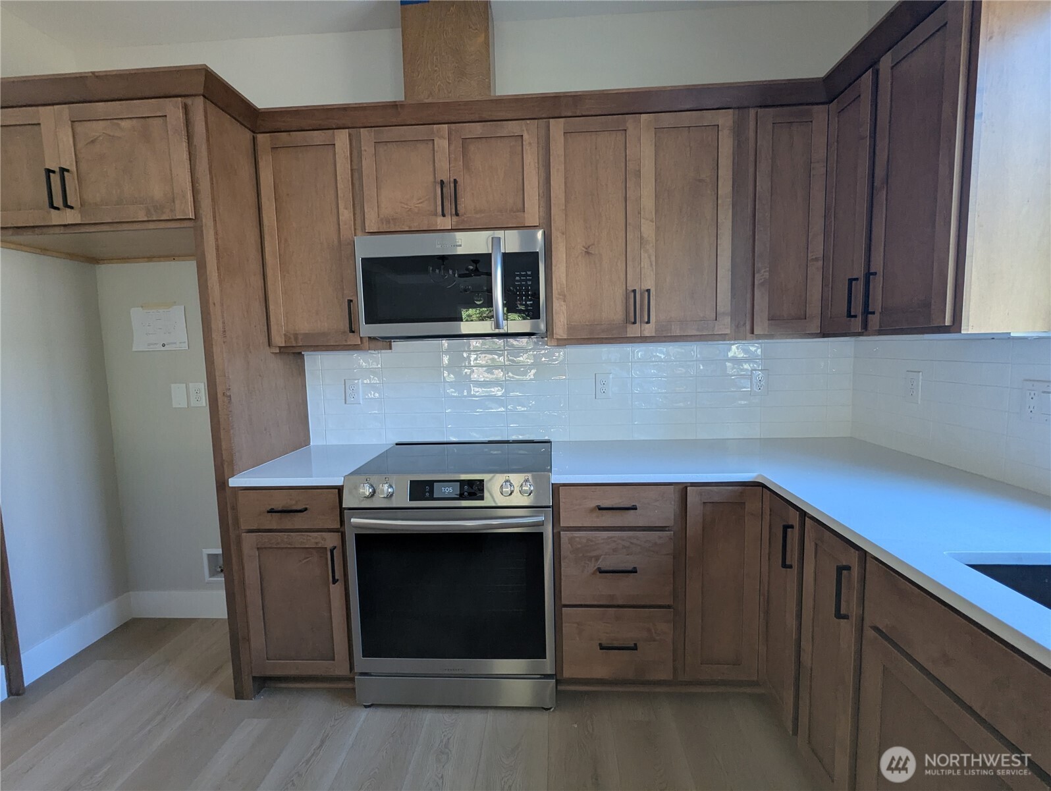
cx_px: 526
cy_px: 396
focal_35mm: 16
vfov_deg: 78.2
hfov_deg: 94.4
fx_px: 486
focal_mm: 2.35
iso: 224
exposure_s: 1/83
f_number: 2.2
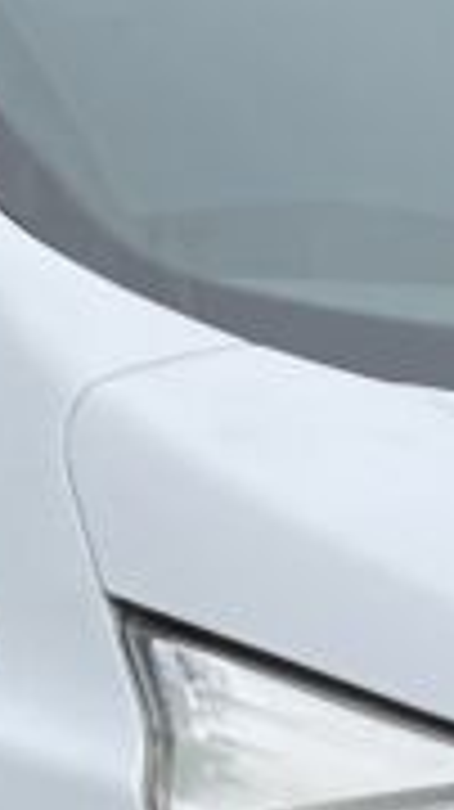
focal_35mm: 161
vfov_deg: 12.4
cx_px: 580
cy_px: 1395
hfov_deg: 7.4
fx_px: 3452
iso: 50
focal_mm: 5.7
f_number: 1.5
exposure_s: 1/2404
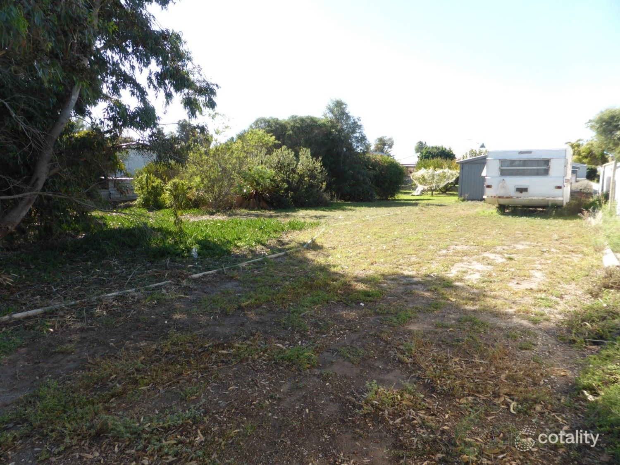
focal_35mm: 24
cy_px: 232
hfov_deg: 71.6
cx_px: 310
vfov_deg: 56.8
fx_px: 430
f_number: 3.3
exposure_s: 1/320
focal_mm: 4.3
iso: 100
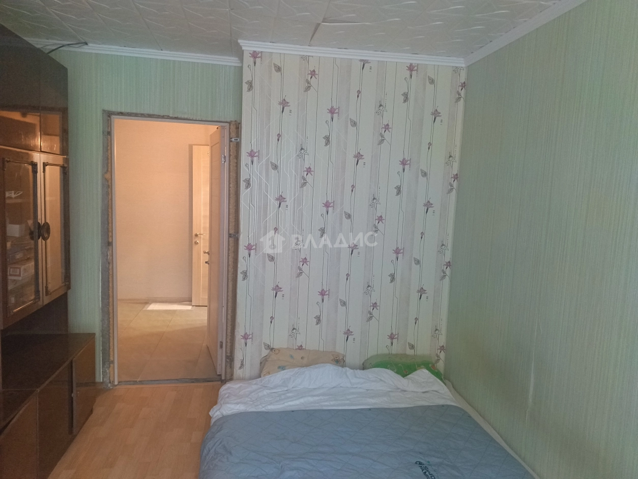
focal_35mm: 24
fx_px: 442
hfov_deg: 71.6
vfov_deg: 56.8
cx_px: 319
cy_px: 240
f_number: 1.6
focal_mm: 4.09
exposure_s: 1/20
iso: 854
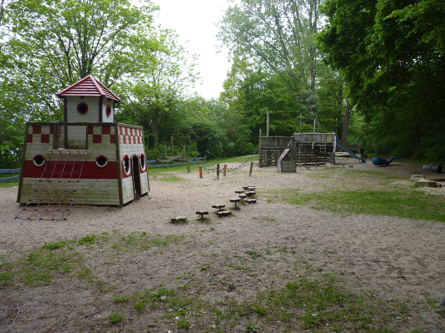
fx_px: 347
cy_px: 166
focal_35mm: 27
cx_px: 222
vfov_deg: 51.4
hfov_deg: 65.3
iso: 80
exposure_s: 1/100
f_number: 2.8
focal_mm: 4.8
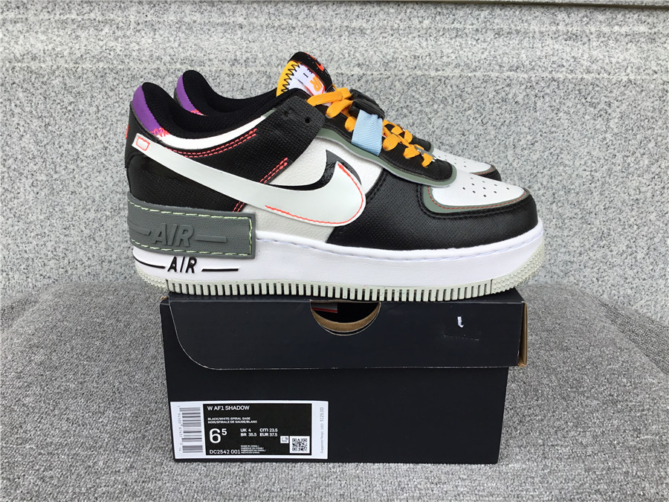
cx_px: 334
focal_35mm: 31
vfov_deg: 45.4
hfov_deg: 58.4
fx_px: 599
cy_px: 251
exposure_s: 1/285
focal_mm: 3.3
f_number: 2.4
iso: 25
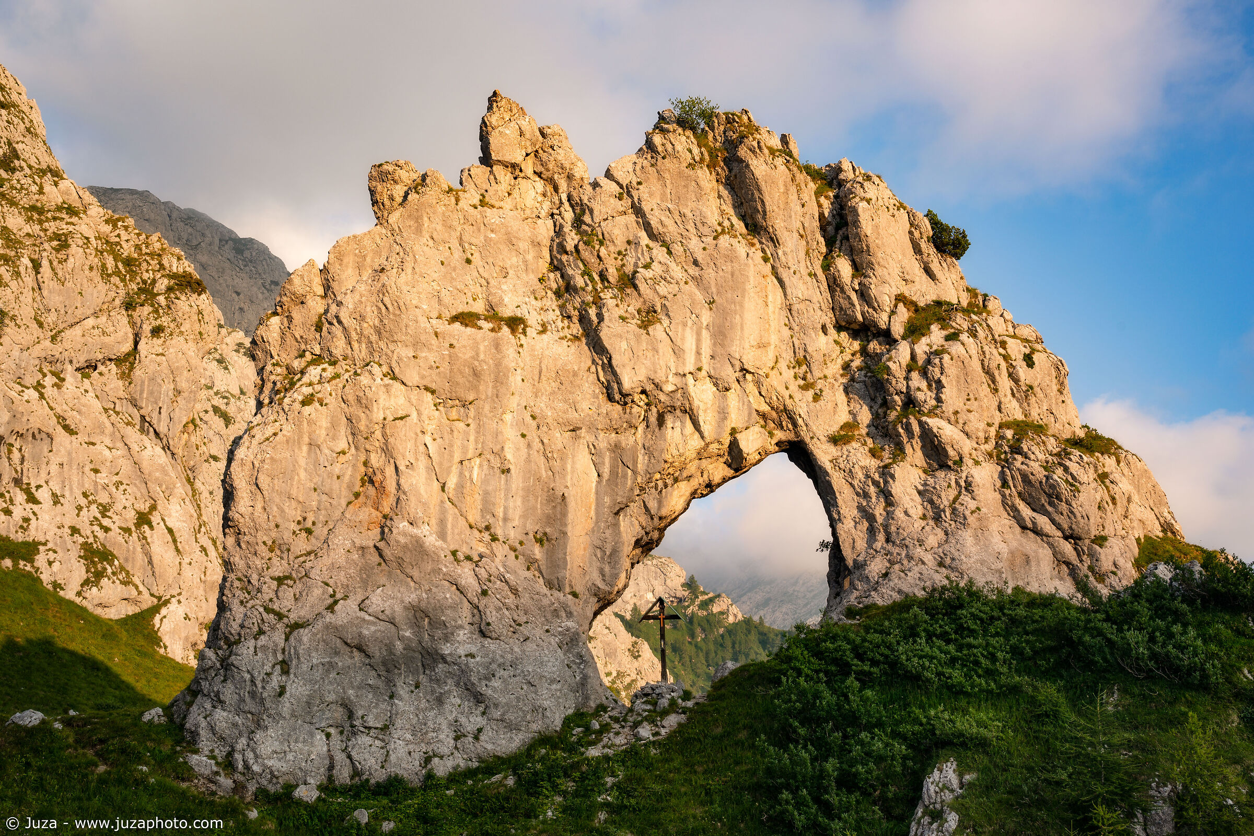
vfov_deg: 35.1
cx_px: 627
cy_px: 418
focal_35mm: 38
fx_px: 1324
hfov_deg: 50.7
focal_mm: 38
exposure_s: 1/50
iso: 100
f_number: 11
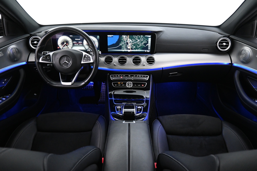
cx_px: 128
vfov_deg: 53.1
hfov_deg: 73.7
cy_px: 86
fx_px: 171
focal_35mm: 24
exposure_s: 1/25
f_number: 3.5
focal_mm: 16
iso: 2800
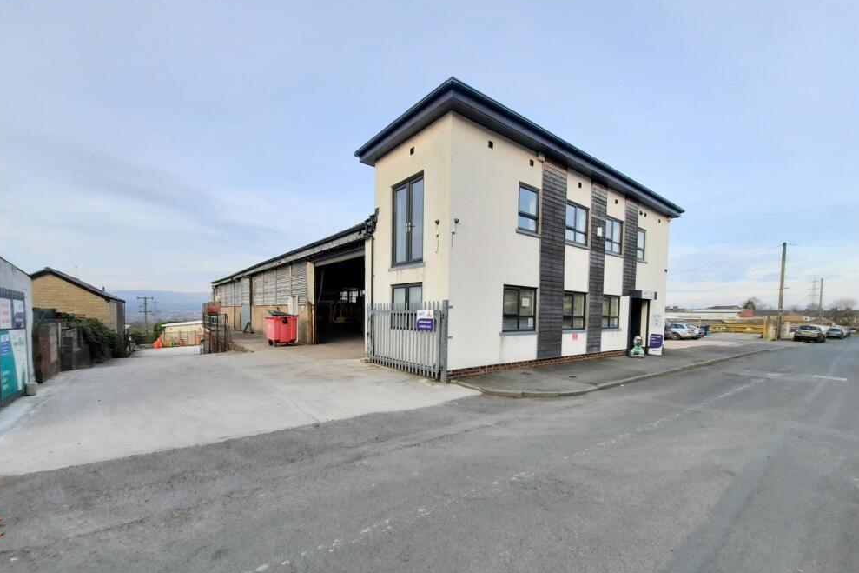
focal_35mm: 14
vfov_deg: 80.8
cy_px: 323
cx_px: 423
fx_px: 334
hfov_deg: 104.3
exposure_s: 1/302
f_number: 2.2
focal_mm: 1.74
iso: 40
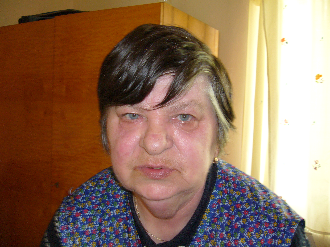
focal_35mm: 35
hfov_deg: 52.6
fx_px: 334
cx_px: 165
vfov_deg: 40.7
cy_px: 124
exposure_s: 1/8
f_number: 2.8
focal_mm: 5.8
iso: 100
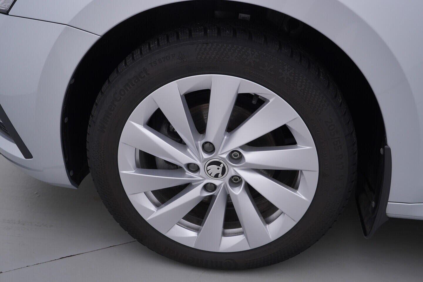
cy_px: 141
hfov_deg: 53.1
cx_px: 212
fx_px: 423
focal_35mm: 36
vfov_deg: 36.9
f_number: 4
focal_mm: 24
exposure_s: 1/80
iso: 125
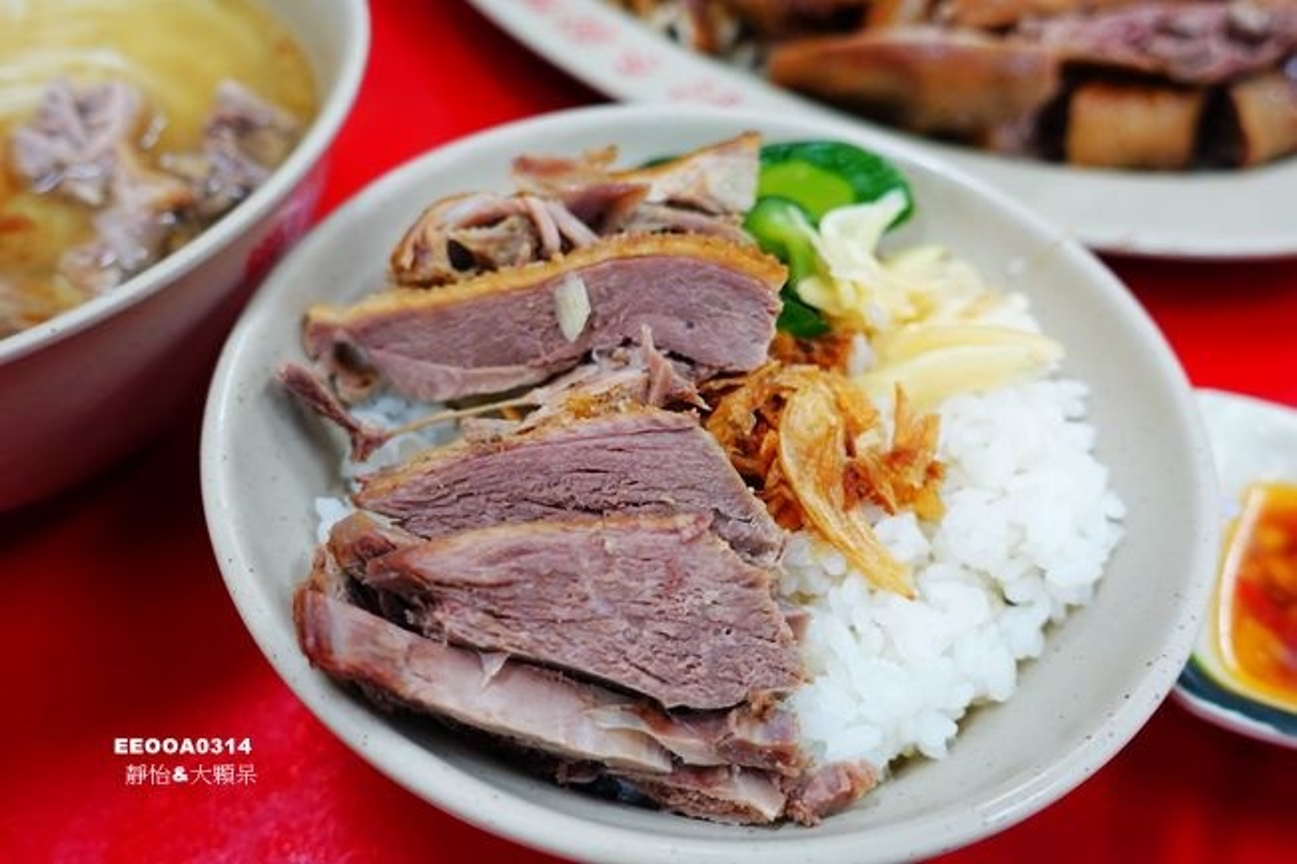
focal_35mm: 32
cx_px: 648
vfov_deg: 41.1
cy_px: 432
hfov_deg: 58.7
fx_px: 1153
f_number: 2.8
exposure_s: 1/40
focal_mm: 11.69
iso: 250
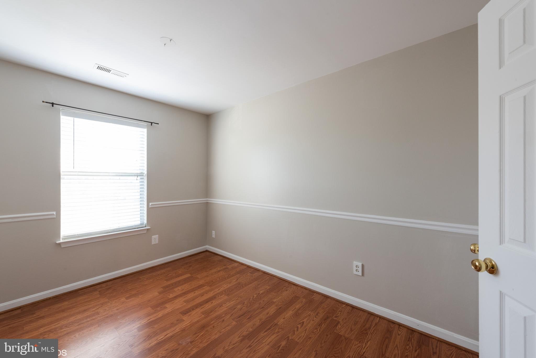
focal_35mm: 14
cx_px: 268
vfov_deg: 81.2
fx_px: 208
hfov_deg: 104.2
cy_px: 179
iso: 400
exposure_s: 1/5
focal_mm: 14
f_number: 10
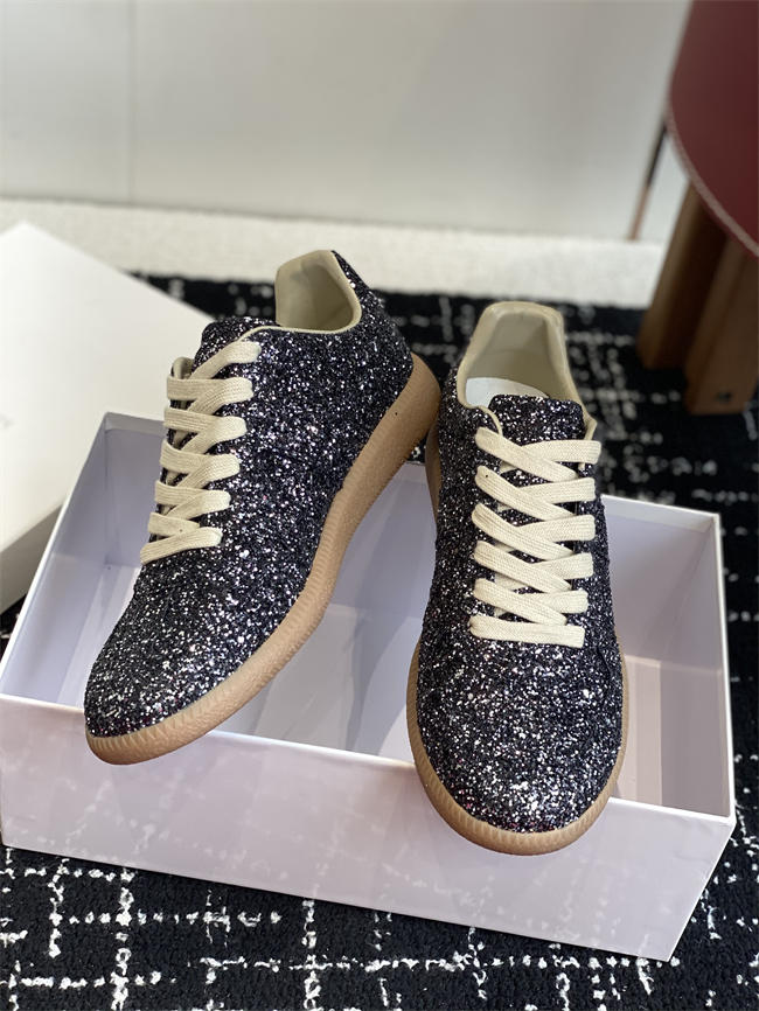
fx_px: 1519
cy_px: 506
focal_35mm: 52
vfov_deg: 36.8
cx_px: 380
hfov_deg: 28.0
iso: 64
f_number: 2
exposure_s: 1/122
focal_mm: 6
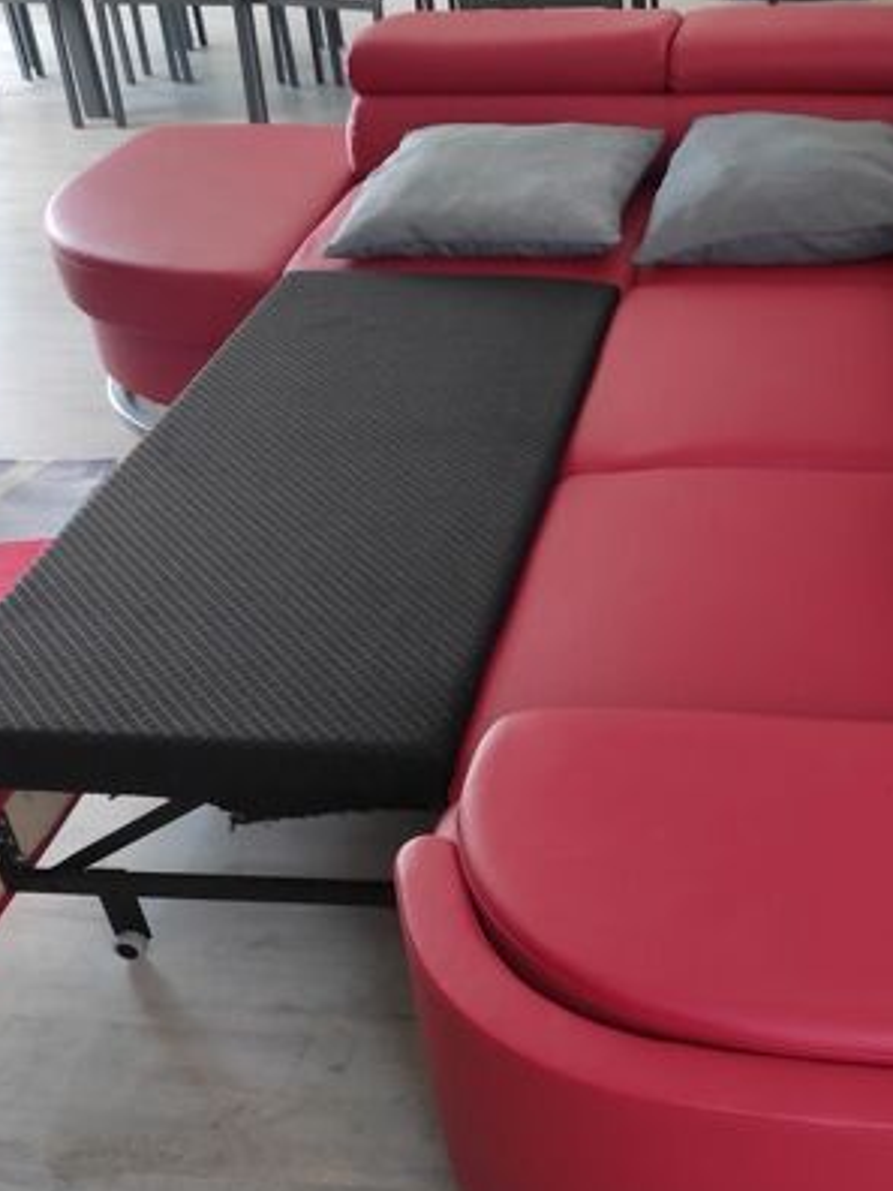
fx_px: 1445
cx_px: 689
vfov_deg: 44.7
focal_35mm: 42
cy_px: 653
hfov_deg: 33.5
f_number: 1.79
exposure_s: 1/25
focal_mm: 4.74
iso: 516
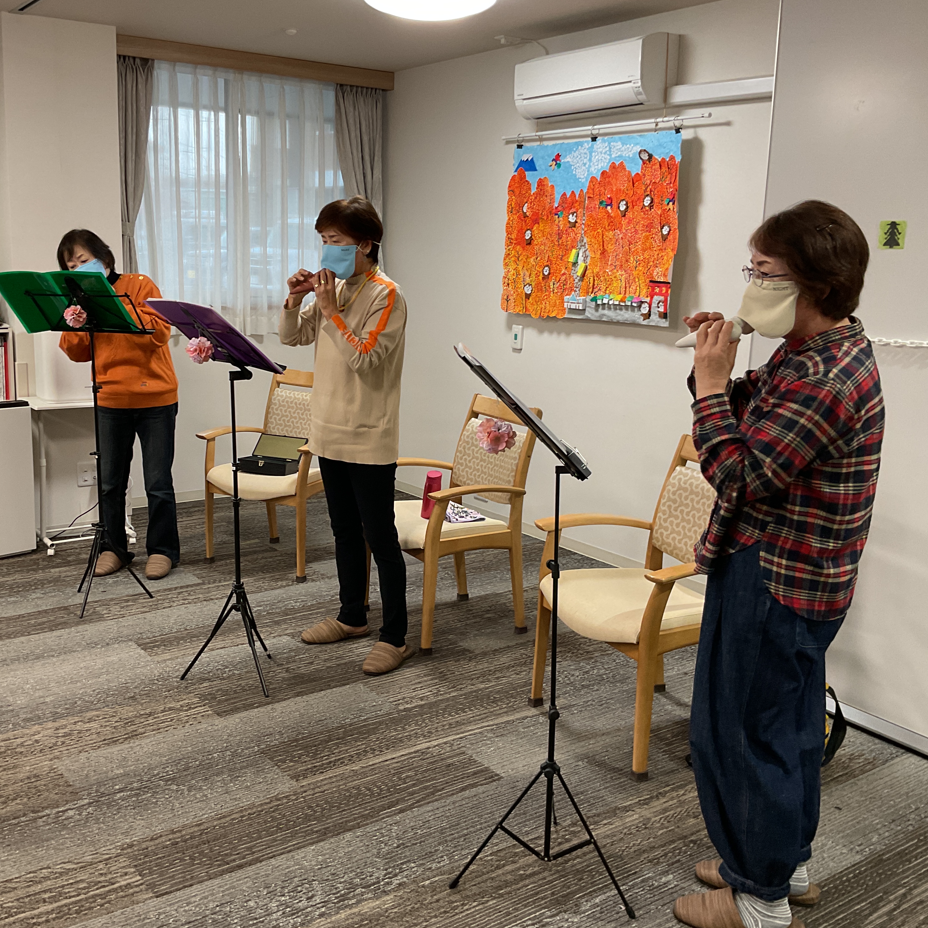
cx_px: 393
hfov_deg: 47.1
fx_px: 1062
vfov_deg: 47.2
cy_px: 458
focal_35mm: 35
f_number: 1.8
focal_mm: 3
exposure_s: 1/60
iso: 80
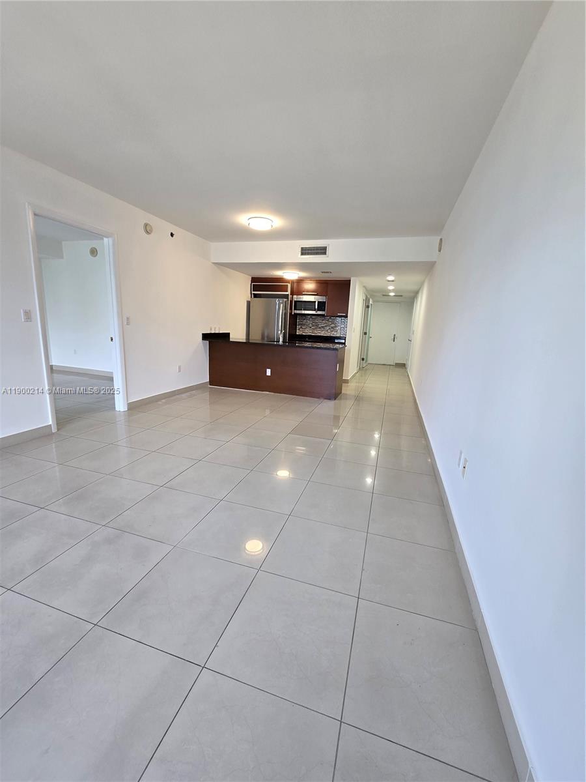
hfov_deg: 89.9
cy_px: 391
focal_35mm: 13
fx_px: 293
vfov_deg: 106.2
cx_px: 293
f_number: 2.2
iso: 125
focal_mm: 2.2
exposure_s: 1/60
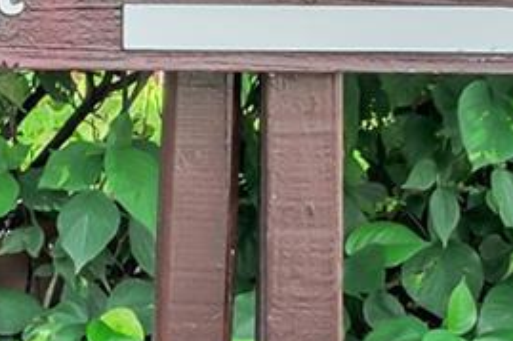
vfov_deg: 6.1
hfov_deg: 9.0
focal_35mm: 223
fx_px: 3174
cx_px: -219
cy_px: -44
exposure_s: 1/60
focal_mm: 19.5
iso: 100
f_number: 11
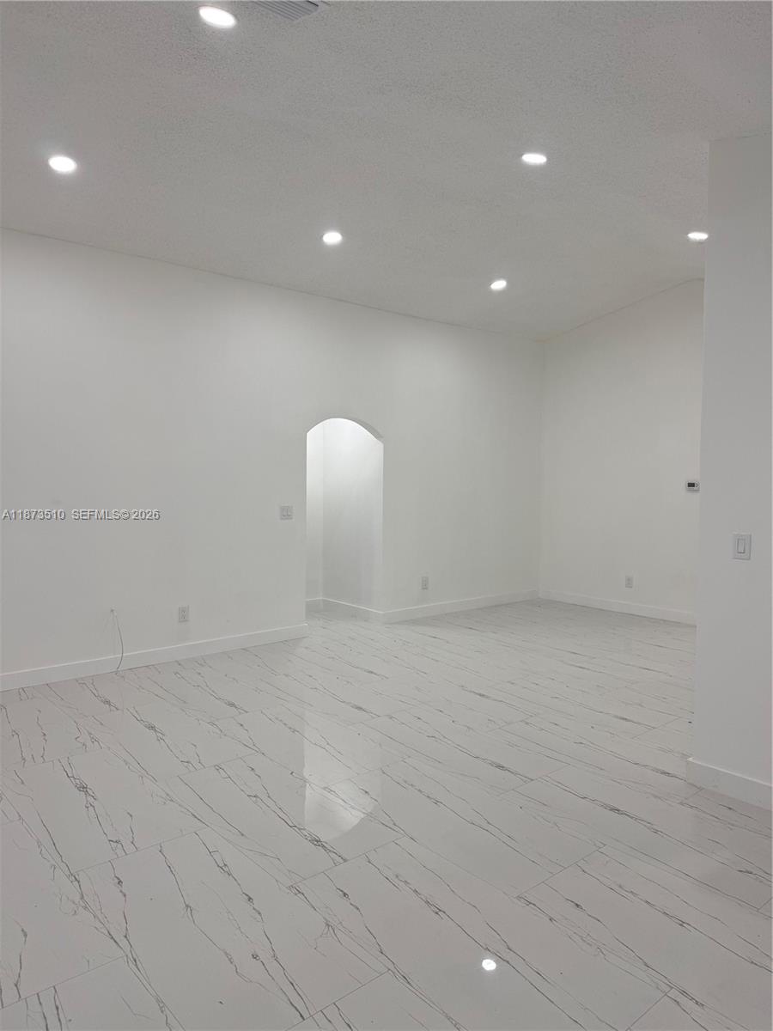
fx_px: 715
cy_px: 516
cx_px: 386
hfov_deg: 56.8
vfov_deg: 71.6
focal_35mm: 24
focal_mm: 6.76
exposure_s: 1/234
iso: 125
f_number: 1.78
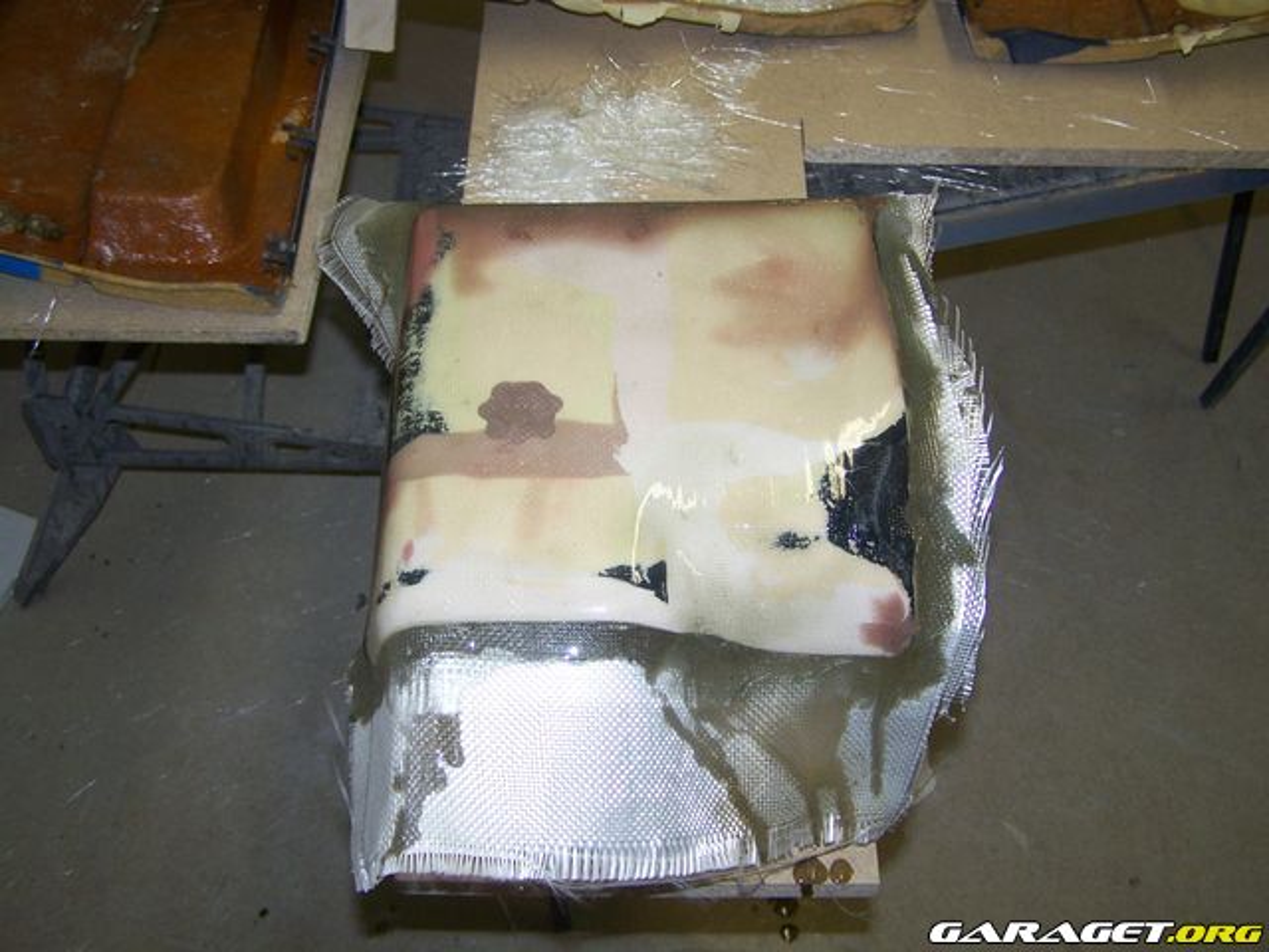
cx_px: 634
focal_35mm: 38
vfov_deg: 37.7
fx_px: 1393
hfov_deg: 49.0
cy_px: 476
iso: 80
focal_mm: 6.3
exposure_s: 1/60
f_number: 2.8
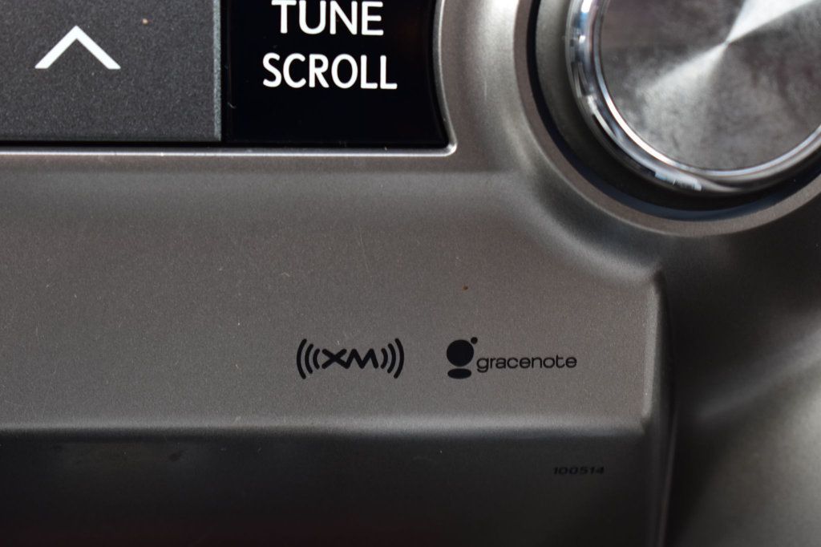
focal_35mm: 82
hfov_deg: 24.6
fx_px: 1881
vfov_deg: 16.5
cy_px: 274
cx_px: 410
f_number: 7.1
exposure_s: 1/25
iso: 400
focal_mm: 55
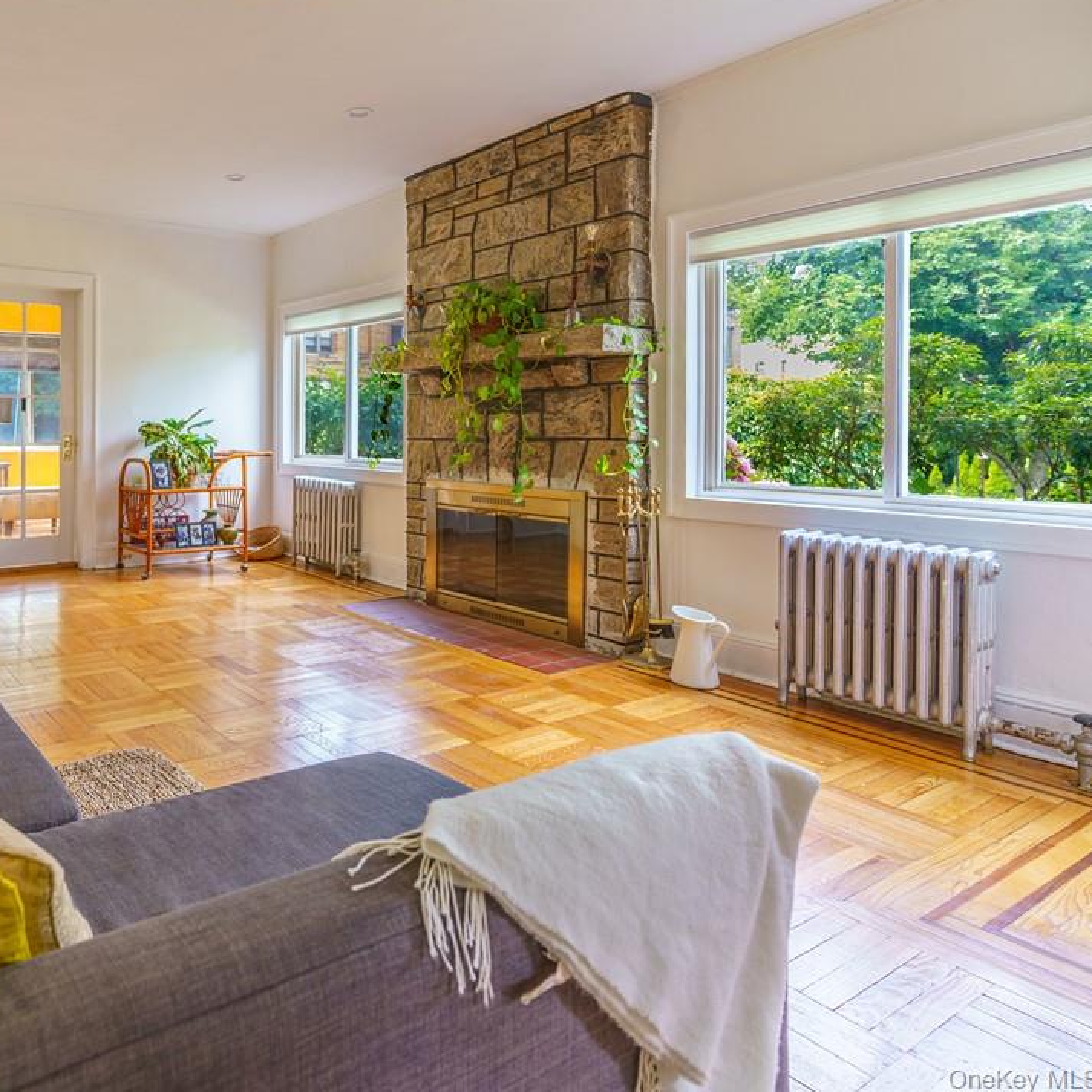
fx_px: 785
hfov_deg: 65.6
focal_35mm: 22
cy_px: 544
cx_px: 280
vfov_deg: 69.6
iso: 320
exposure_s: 1/100
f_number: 4
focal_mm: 17
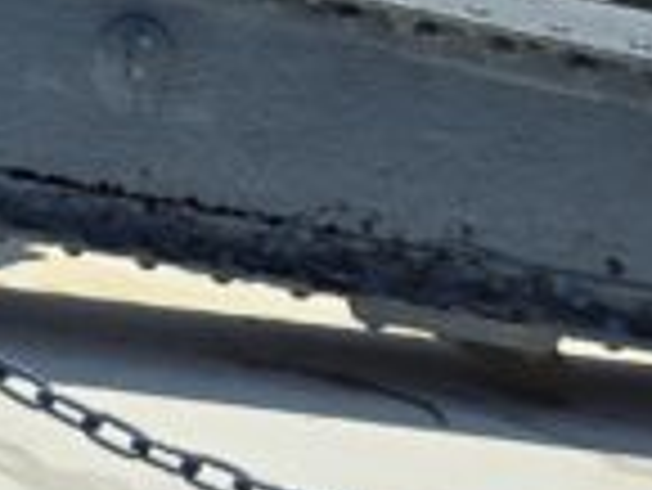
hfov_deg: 9.3
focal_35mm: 162
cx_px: -1385
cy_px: -306
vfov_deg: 8.9
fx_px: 3054
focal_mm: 6.3
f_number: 1.7
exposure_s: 1/1132
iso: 12
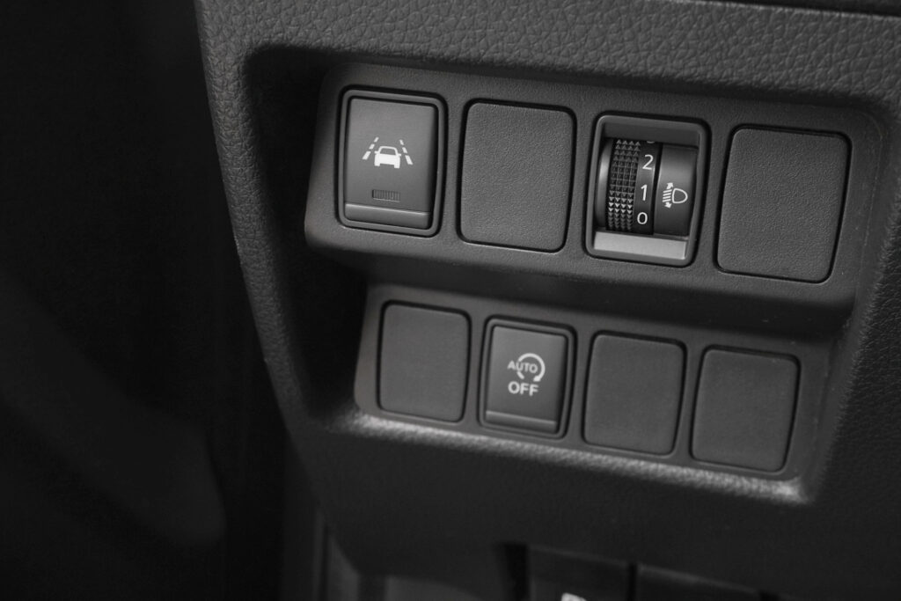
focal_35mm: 51
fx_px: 1277
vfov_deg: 26.5
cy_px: 300
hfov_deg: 38.9
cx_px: 450
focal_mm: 34.3
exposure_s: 1/180
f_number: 9
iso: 2000
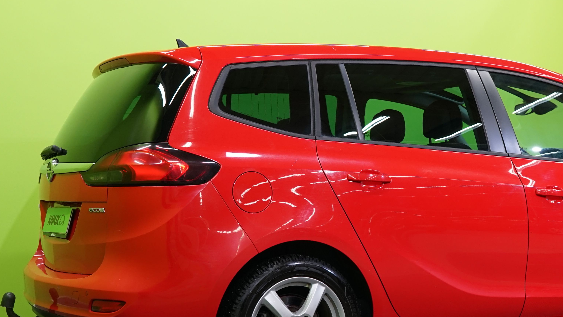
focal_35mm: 68
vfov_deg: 17.7
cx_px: 395
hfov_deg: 30.7
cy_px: 184
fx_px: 1015
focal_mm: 33
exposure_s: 1/30
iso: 640
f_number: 5.6
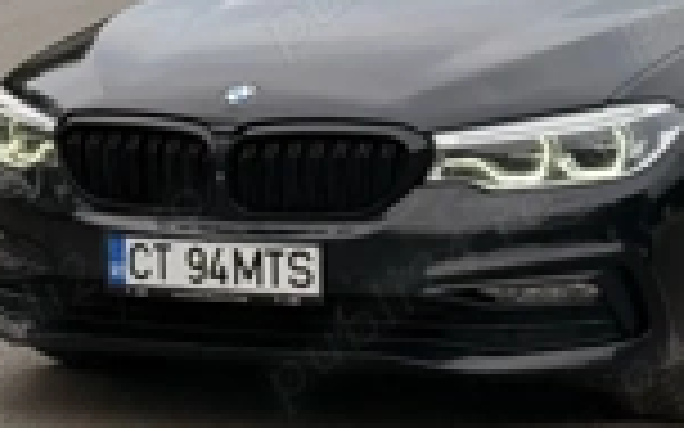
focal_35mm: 134
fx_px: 2498
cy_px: -5
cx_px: 500
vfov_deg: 9.7
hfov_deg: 15.5
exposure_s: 1/828
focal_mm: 6.76
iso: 64
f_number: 1.78
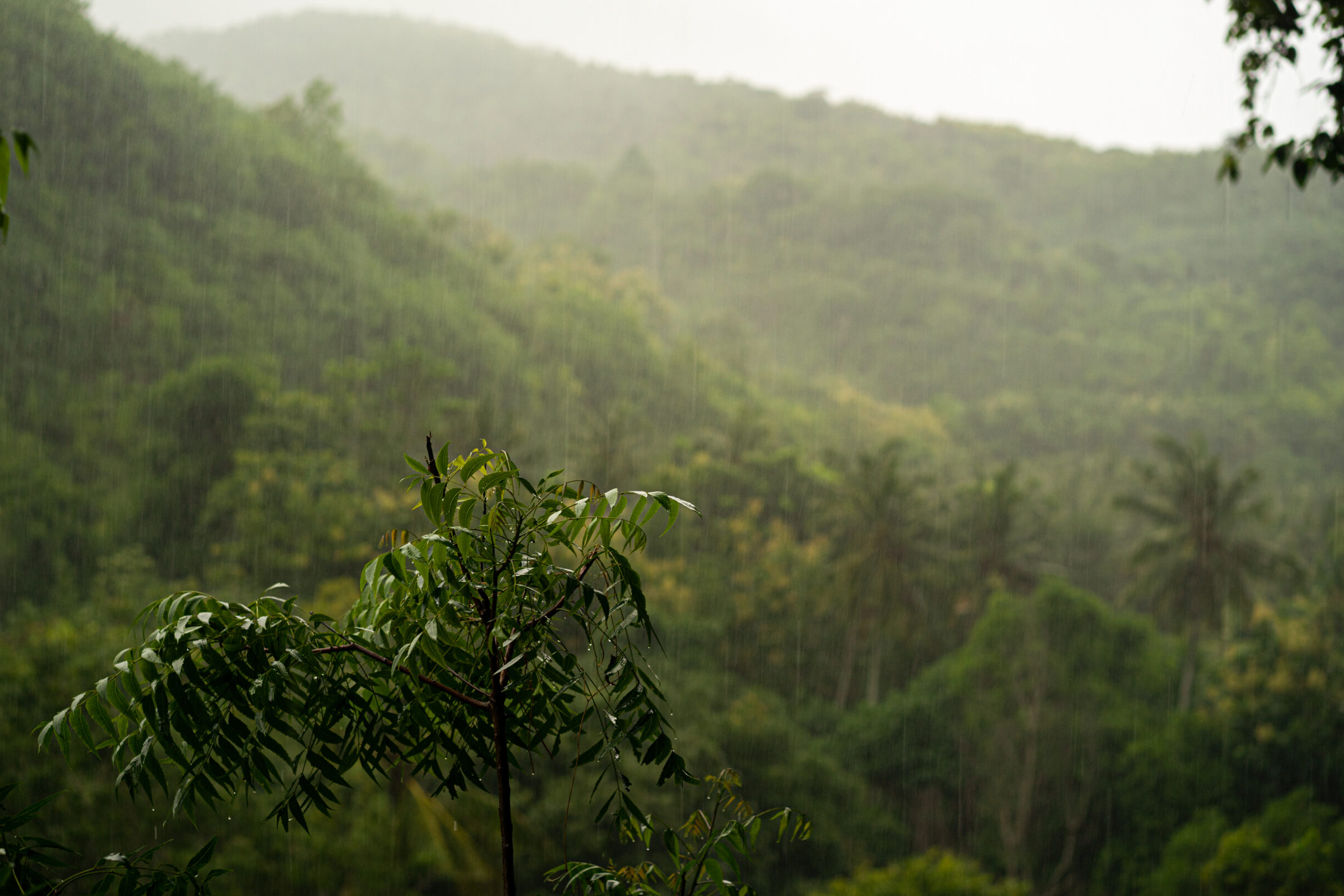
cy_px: 444
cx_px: 661
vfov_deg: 23.4
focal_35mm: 58
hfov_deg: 34.5
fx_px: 2165
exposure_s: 1/60
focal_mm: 55
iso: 100
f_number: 3.2
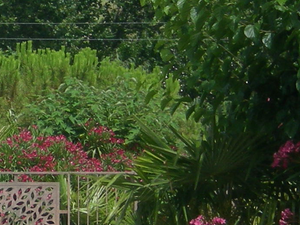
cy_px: 210
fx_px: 4359
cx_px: -191
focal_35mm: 503
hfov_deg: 3.9
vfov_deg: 3.0
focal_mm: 18.9
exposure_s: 1/220
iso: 50
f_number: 5.9
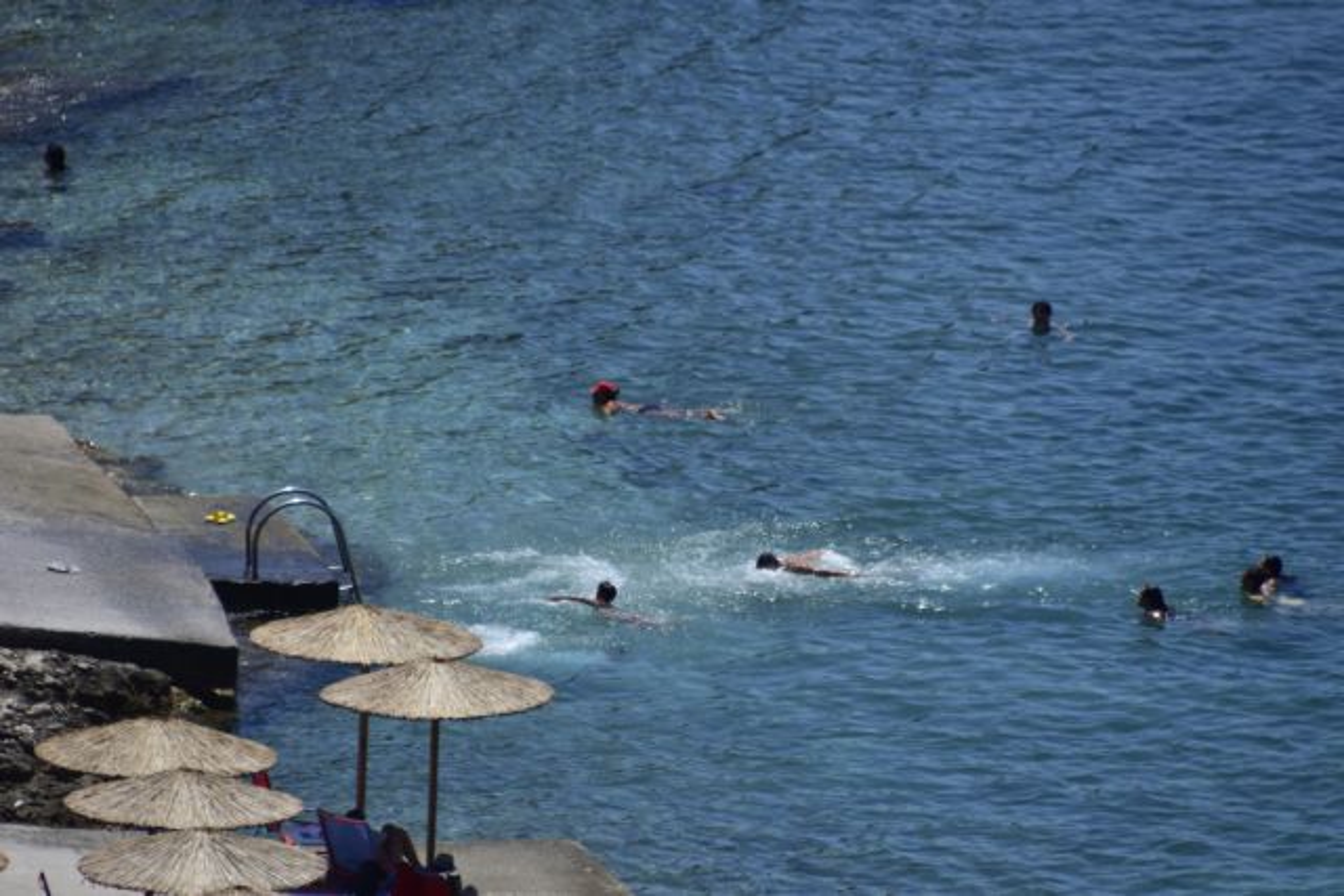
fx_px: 16803
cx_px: 672
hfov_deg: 4.6
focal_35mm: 450
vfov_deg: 3.1
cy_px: 448
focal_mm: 300
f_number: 5.6
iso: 100
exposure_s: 1/800
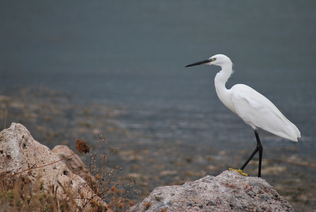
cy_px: 106
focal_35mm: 390
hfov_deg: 5.3
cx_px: 158
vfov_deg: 3.5
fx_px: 3428
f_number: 5.3
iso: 200
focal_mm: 260
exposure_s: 1/800
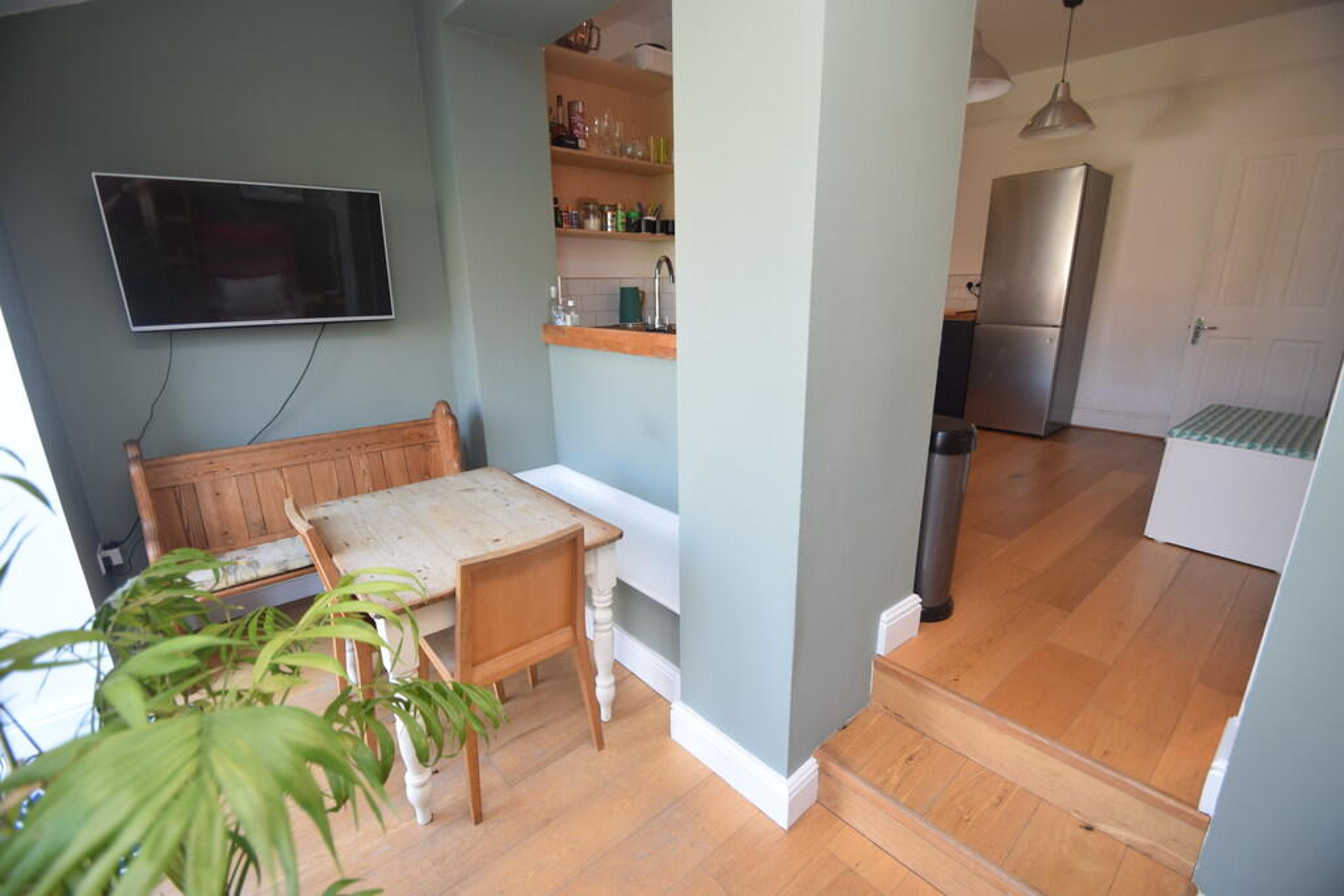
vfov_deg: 77.3
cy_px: 448
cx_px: 672
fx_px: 560
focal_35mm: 15
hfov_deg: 100.4
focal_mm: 10
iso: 400
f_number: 4
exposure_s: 1/60
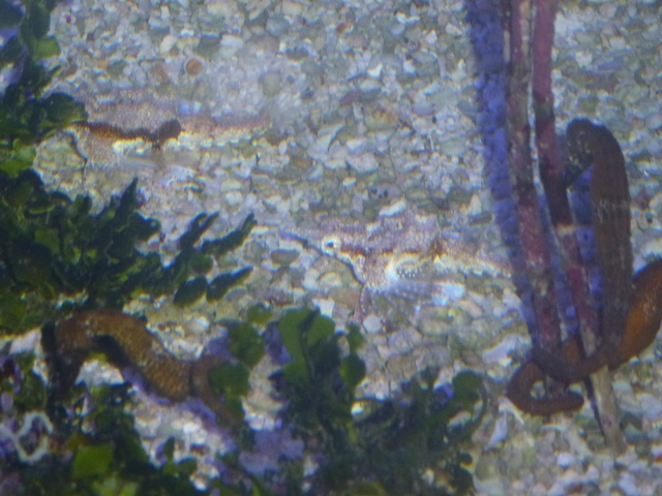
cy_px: 248
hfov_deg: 17.4
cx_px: 331
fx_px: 2161
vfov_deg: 13.1
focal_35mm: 113
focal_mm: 20.2
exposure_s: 1/125
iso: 400
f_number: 5.1
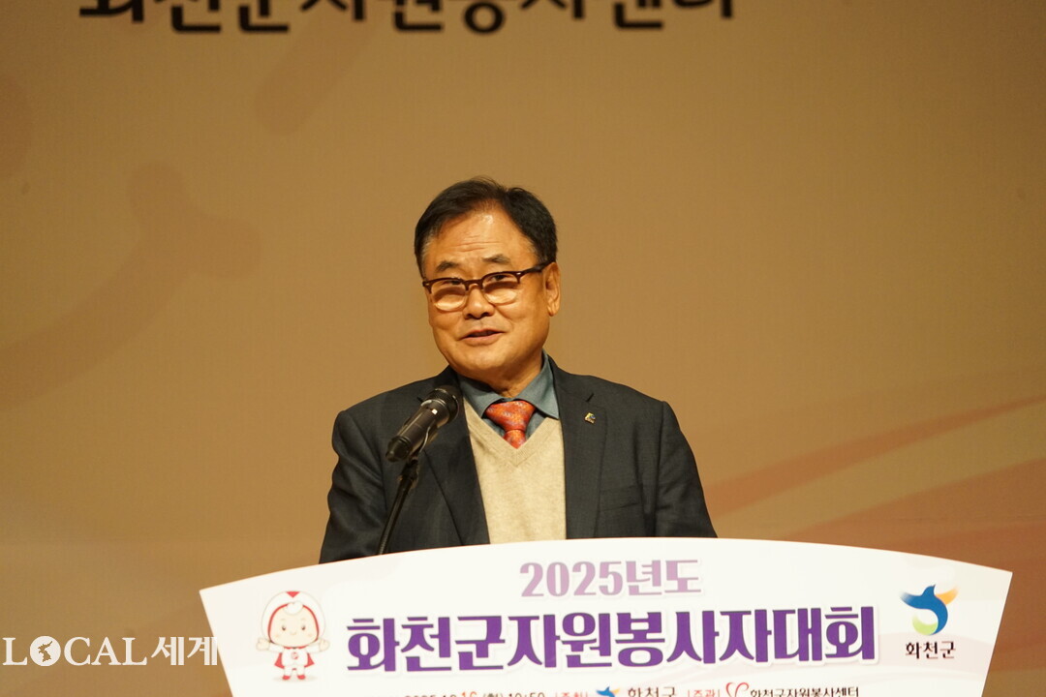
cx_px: 523
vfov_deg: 5.7
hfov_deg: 8.6
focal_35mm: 240
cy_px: 348
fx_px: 6973
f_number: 6.3
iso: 2000
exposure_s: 1/80
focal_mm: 240
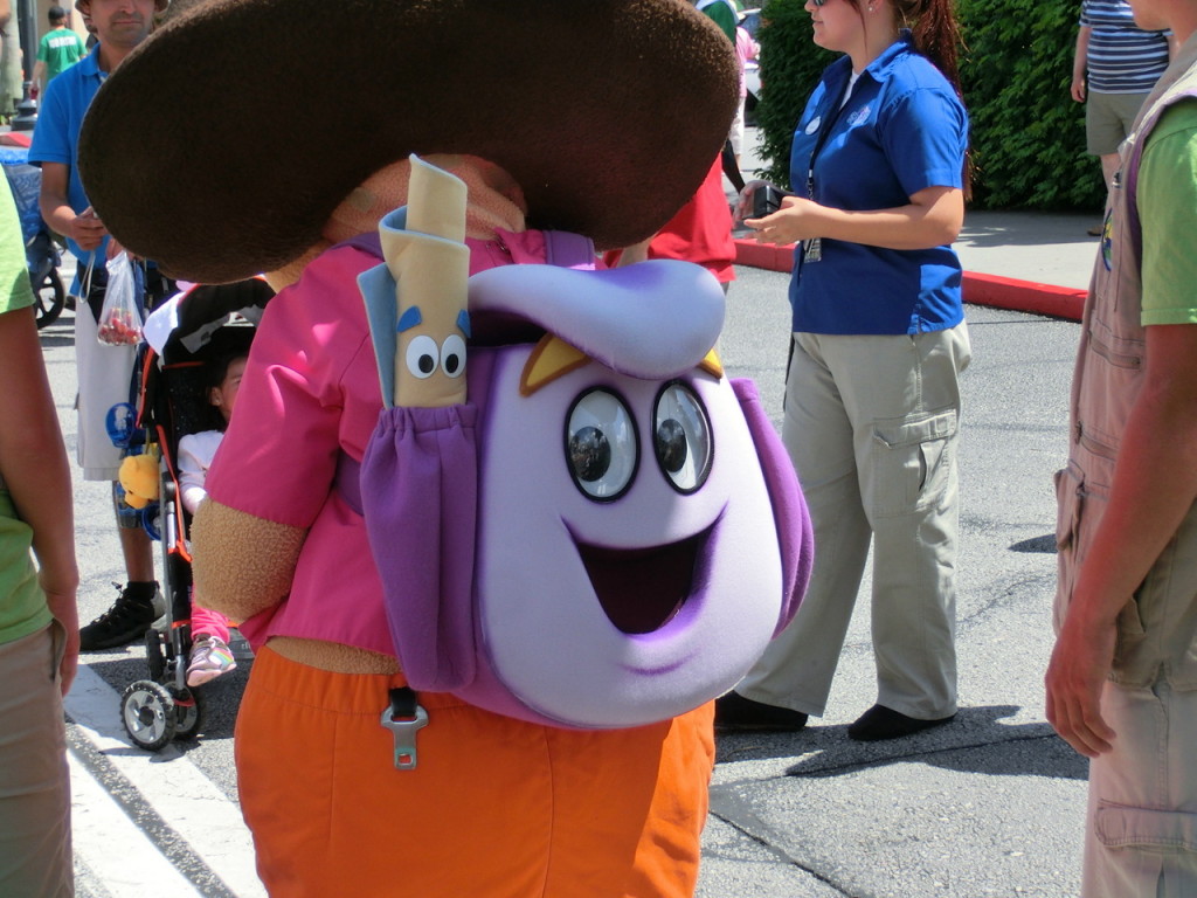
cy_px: 449
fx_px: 3320
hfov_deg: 20.4
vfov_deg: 15.4
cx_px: 598
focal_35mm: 96
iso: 100
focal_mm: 17.06
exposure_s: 1/500
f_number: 5.3
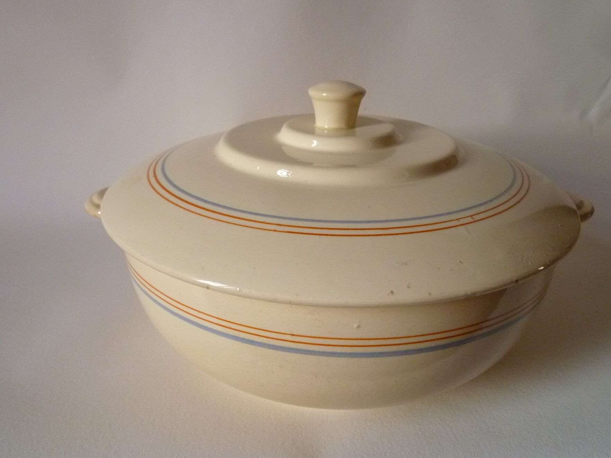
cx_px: 310
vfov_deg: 48.2
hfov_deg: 61.7
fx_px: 512
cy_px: 223
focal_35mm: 29
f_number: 2.8
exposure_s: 1/15
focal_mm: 4.5
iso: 400
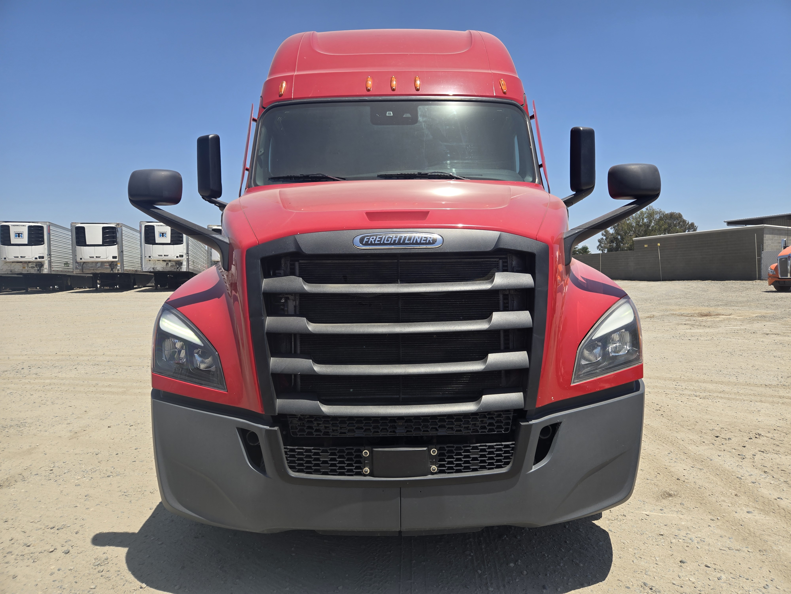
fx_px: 526
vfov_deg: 58.9
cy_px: 297
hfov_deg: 73.9
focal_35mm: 23
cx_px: 396
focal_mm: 5.4
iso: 25
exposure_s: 1/1910
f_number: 1.8
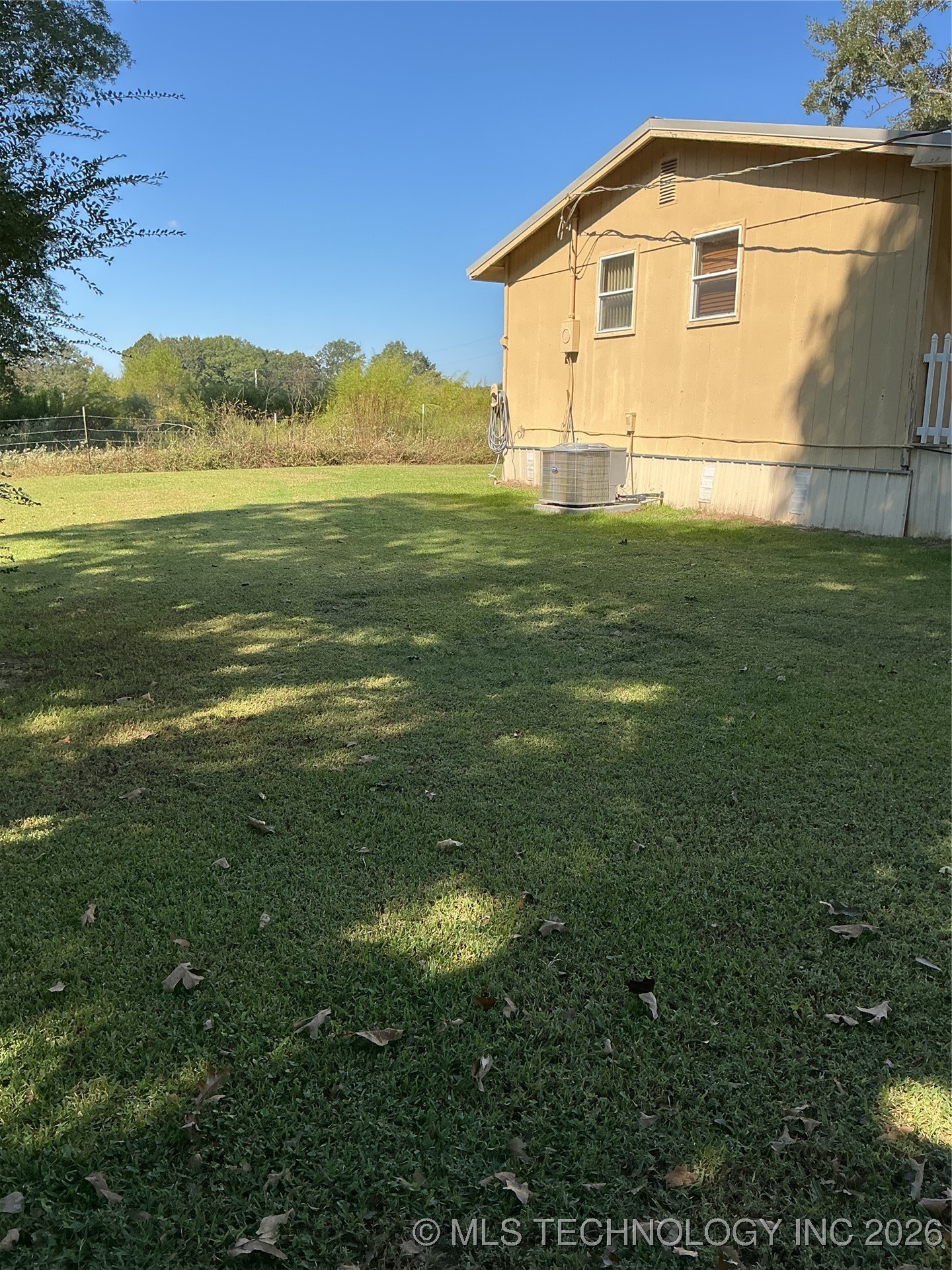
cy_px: 635
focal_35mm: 29
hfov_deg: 48.2
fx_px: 1063
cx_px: 476
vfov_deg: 61.7
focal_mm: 3
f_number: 1.8
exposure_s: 1/1015
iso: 25
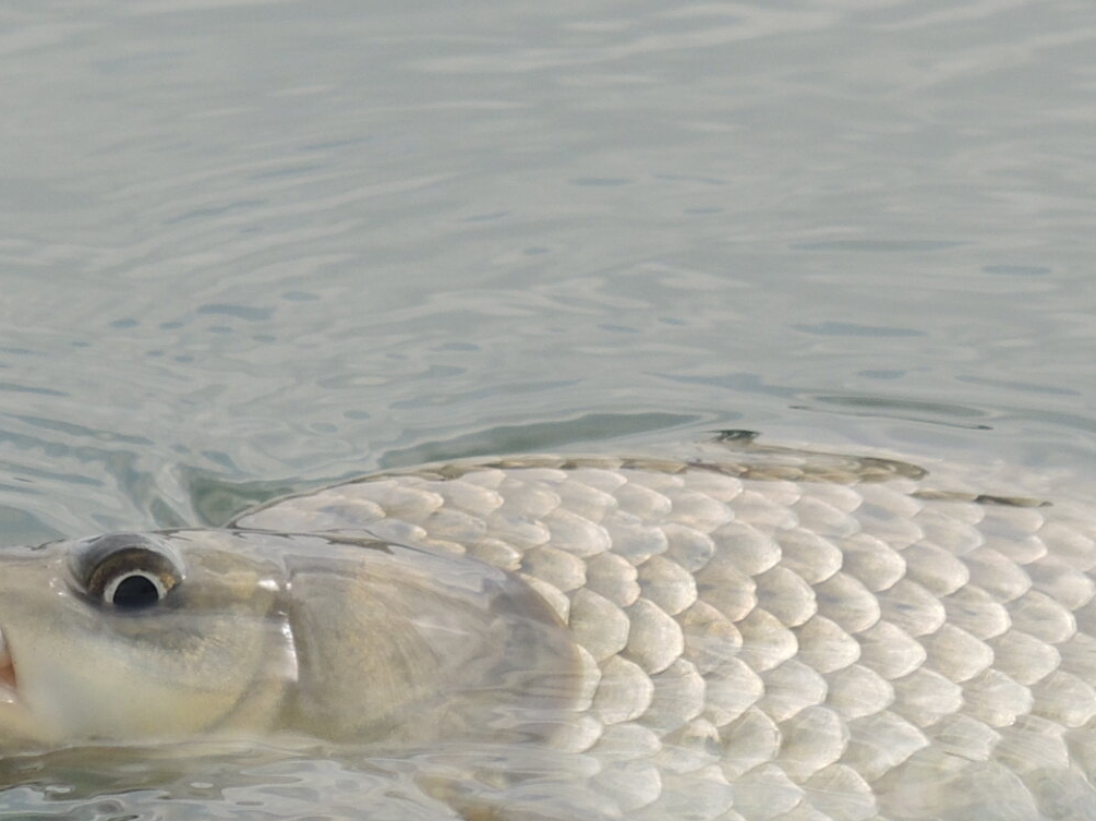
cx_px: 334
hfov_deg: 9.2
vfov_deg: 6.9
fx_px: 6805
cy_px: 430
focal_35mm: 215
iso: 80
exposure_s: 1/800
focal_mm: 28.4
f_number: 3.5
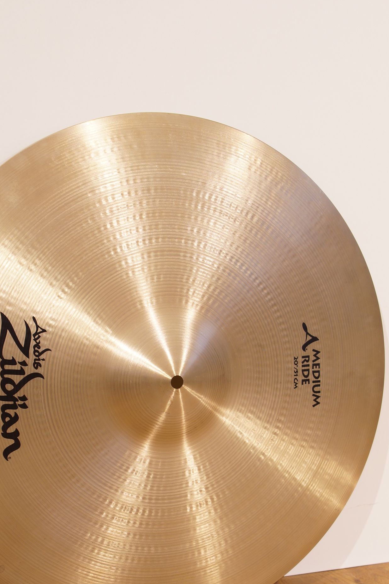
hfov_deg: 17.5
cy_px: 375
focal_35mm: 78
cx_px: 146
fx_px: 1260
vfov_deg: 26.0
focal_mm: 35
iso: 100
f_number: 5
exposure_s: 1/8
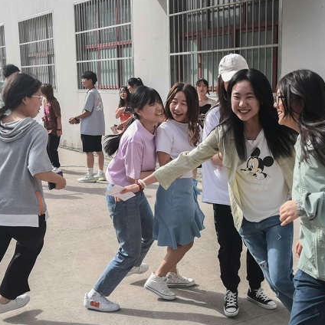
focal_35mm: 52
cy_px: 179
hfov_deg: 32.6
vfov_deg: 32.8
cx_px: 202
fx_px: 552
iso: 50
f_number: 1.8
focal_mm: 3.95
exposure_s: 1/701
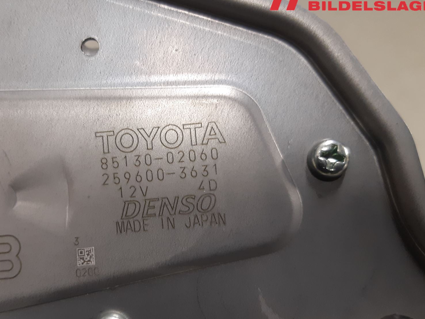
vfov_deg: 39.6
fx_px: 442
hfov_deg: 50.7
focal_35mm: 36
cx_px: 152
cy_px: 183
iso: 125
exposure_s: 1/50
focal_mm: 3.93
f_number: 1.7
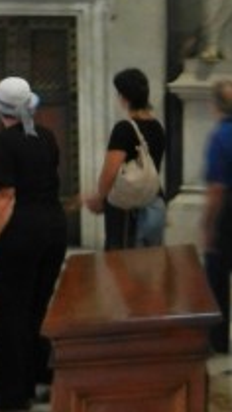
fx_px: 1309
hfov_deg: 10.1
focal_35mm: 120
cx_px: 65
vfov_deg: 17.0
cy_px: -91
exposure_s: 1/2
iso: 200
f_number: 3.5
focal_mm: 5.4
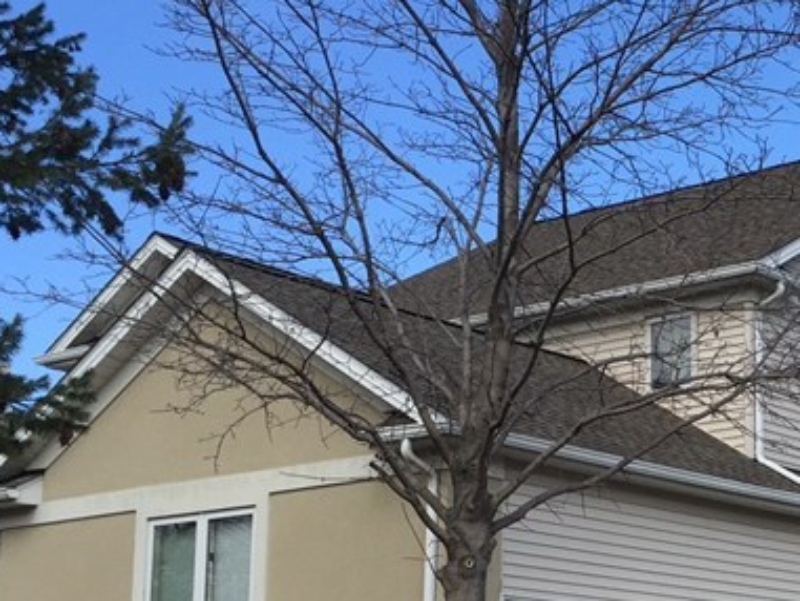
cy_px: 519
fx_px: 1803
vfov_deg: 18.6
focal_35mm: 78
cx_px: 834
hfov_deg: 23.7
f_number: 2.2
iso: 32
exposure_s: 1/1163
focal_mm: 4.15
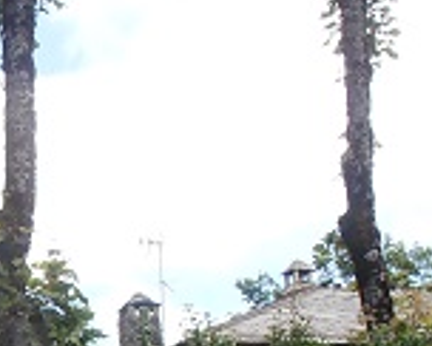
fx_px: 1690
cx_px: -172
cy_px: 543
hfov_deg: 13.9
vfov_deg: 11.2
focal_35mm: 132
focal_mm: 5.25
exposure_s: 1/80
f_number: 8.8
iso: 80
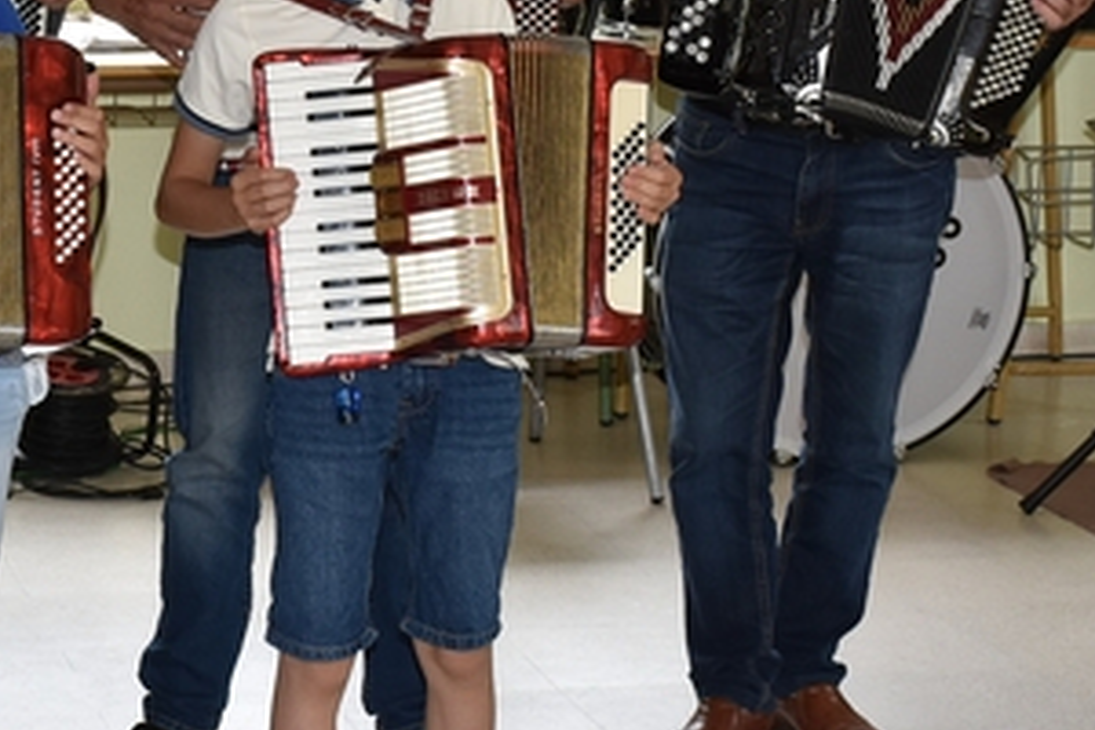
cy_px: 234
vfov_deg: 11.3
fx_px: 3695
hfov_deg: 16.6
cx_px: 69
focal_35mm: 122
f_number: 5.6
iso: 360
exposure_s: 1/125
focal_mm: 27
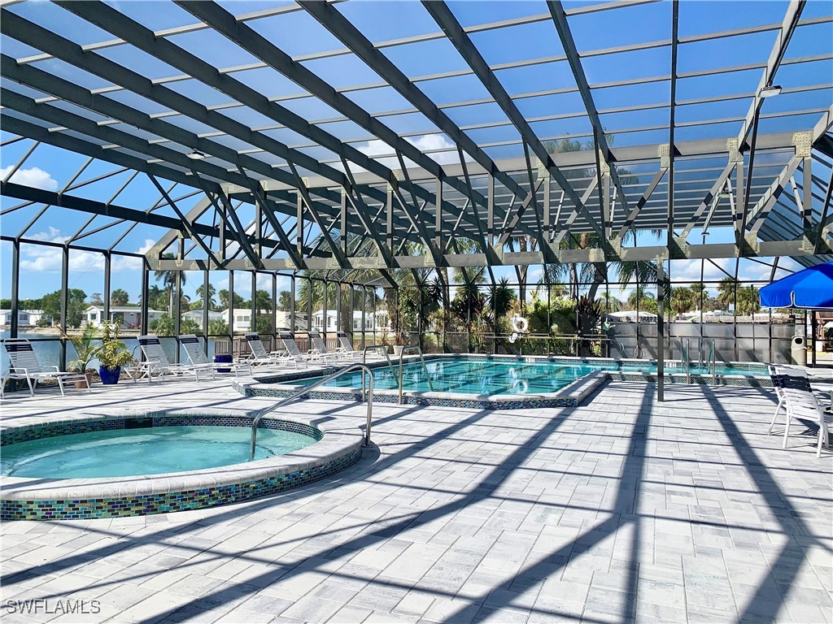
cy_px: 312
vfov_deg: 53.1
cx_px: 416
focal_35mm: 26
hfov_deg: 67.3
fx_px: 626
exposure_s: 1/1748
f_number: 1.8
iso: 25
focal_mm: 4.25
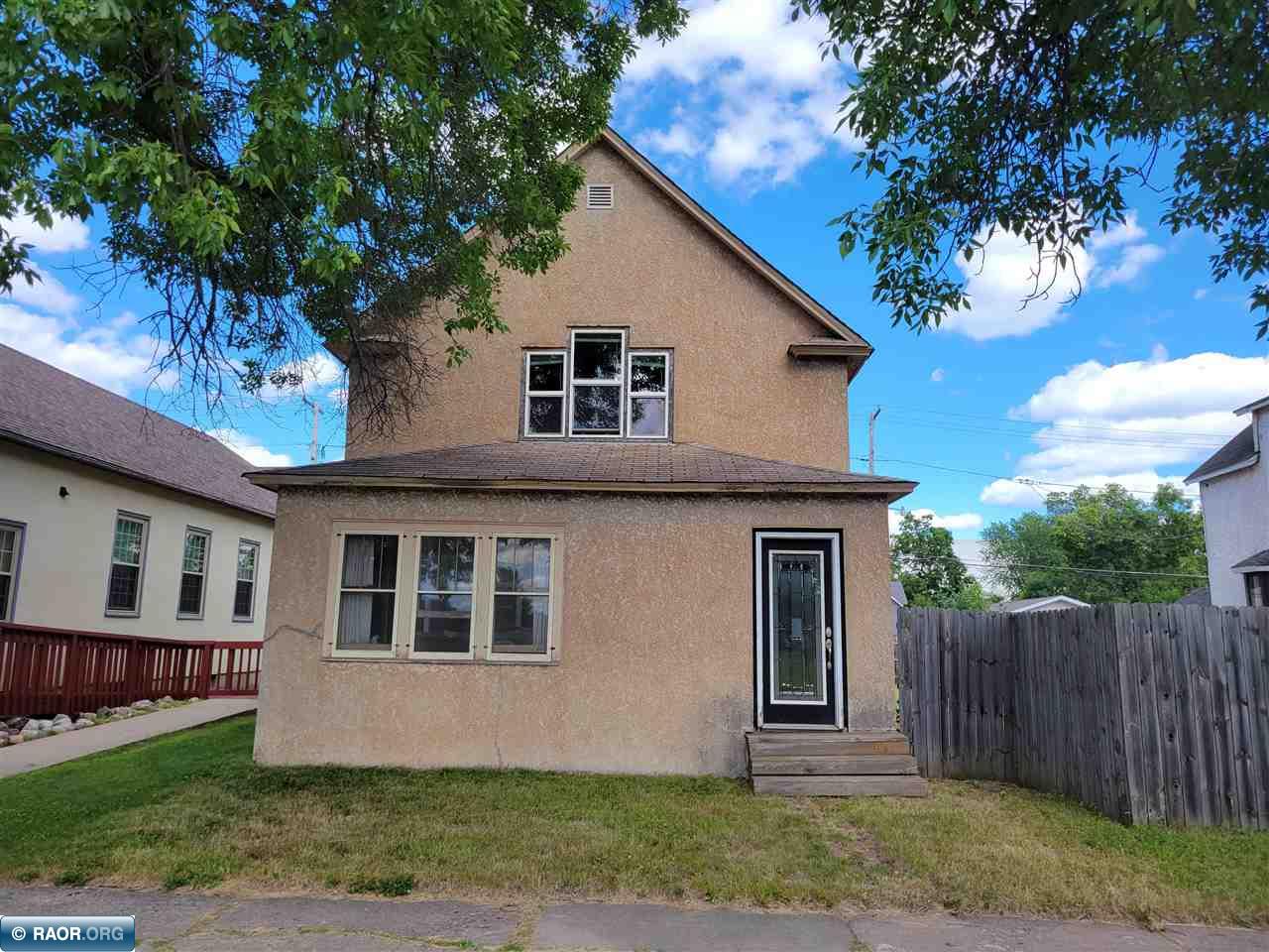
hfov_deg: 67.3
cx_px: 634
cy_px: 476
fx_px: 953
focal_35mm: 26
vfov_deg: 53.1
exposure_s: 1/1022
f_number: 1.8
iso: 40
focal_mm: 5.4
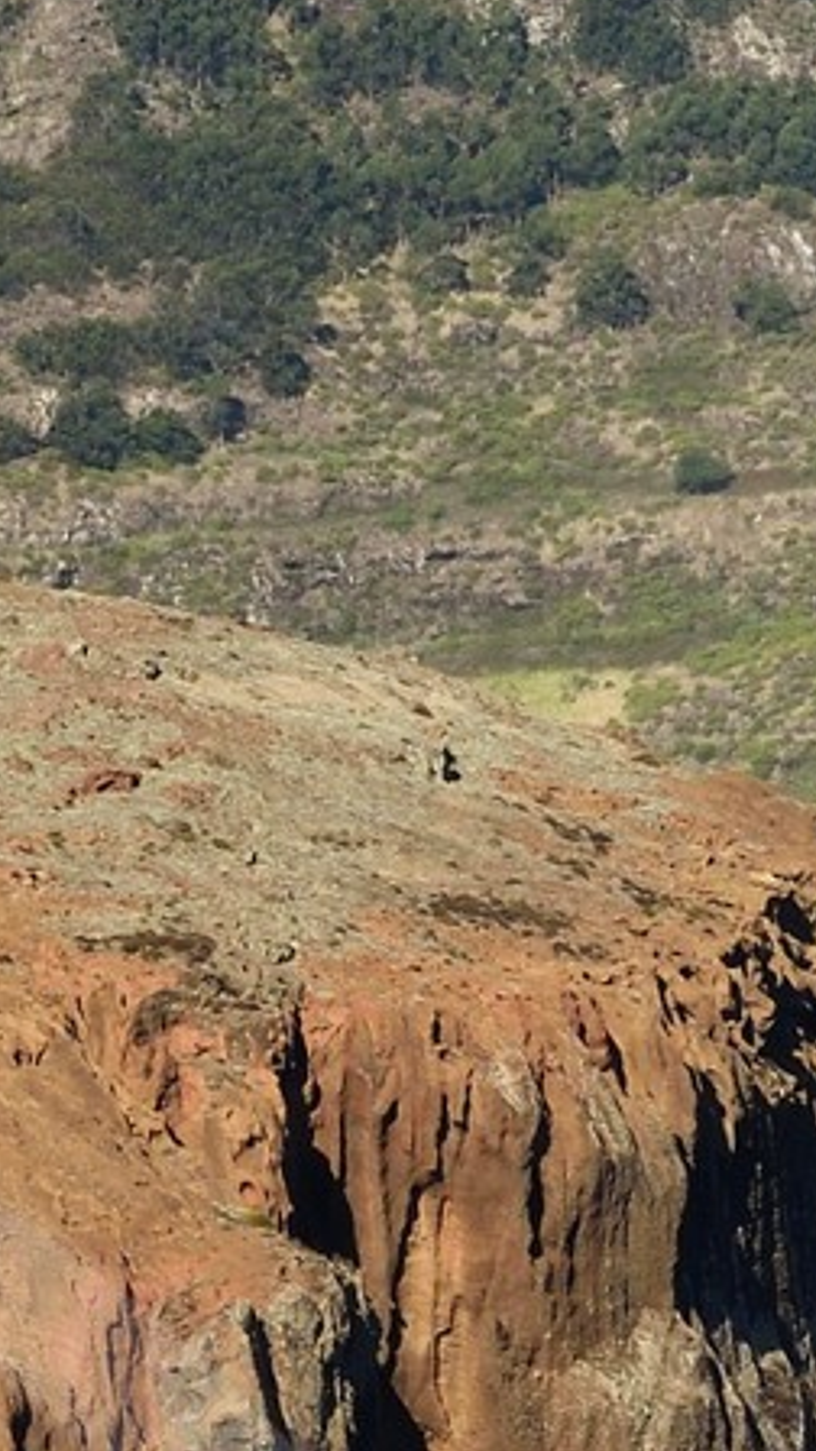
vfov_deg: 3.2
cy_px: 2497
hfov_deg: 1.8
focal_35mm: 674
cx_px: -793
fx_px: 25926
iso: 200
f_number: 13
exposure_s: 1/200
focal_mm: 120
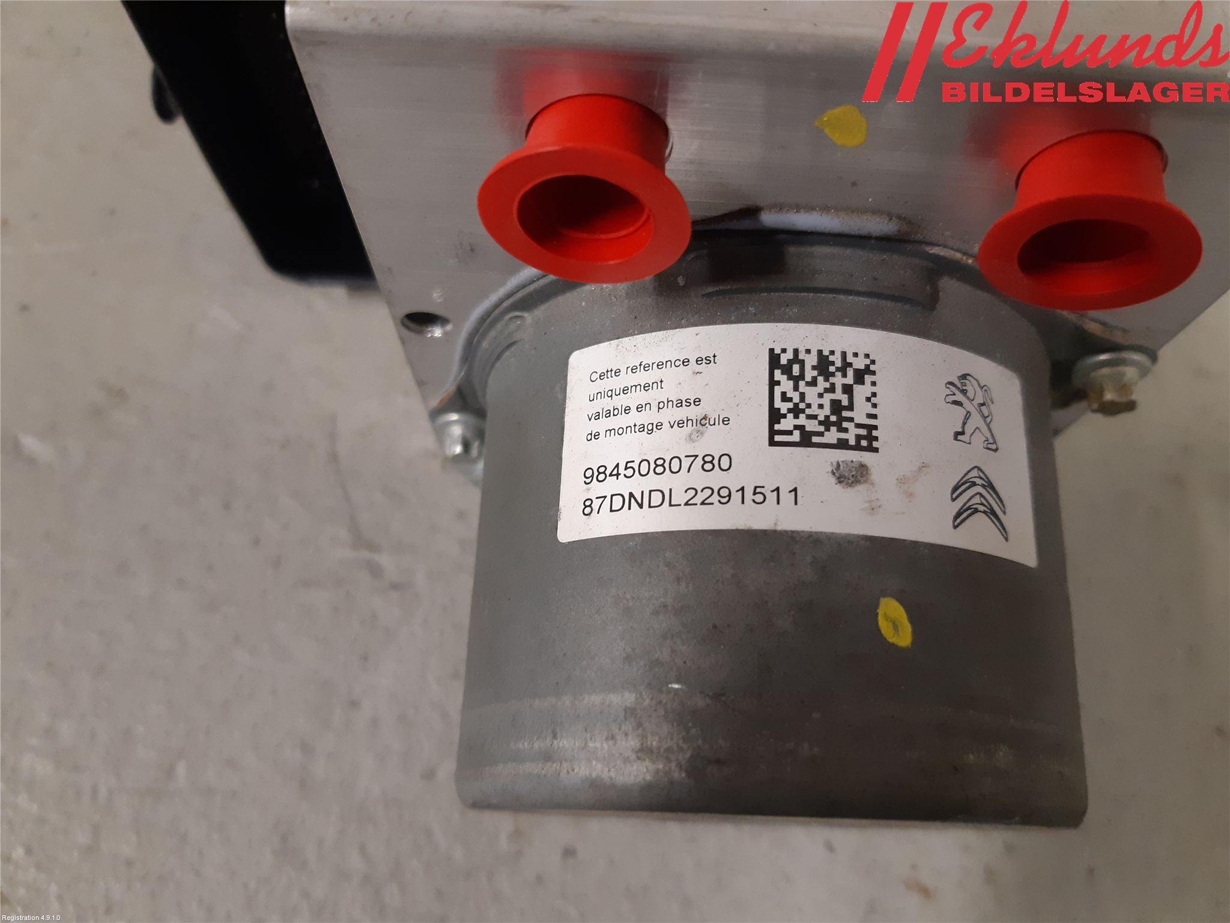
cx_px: 615
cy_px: 462
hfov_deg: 67.3
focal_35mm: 26
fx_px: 924
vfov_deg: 53.1
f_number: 1.7
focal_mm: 3.93
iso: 200
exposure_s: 1/60
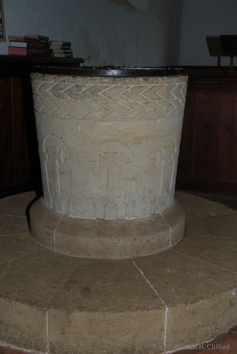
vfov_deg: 44.9
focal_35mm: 44
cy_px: 177
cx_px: 118
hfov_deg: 30.9
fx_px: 429
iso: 100
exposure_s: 1/60
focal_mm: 29
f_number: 4.2
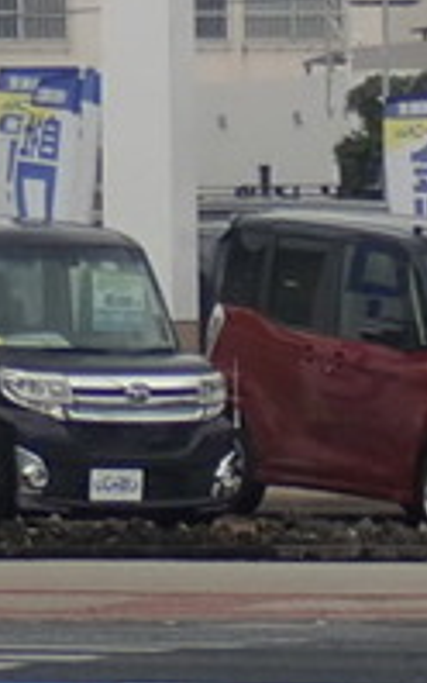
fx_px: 8143
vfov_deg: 4.8
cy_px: -400
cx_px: 399
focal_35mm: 438
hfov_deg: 3.0
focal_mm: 14.41
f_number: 4.4
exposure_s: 1/200
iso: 100
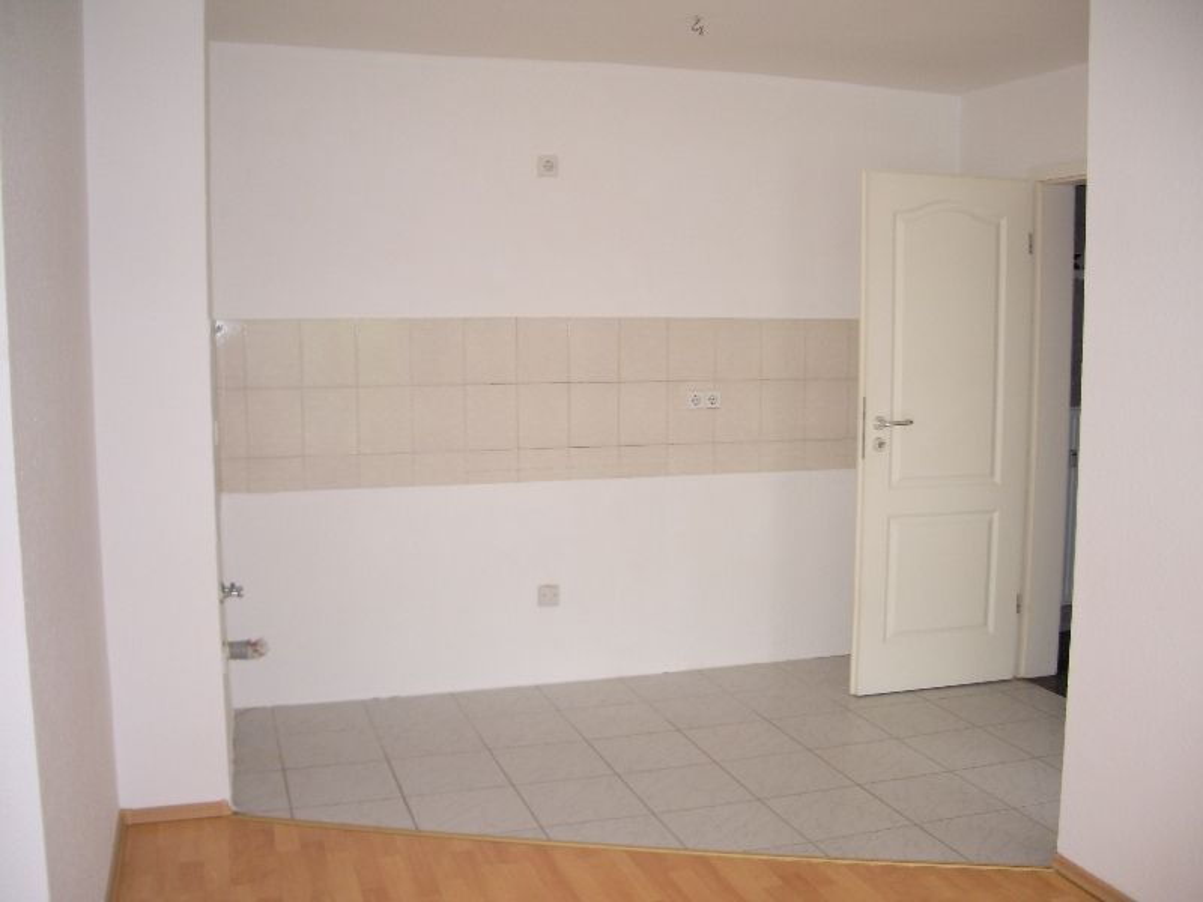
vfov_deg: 40.7
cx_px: 602
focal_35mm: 35
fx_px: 1216
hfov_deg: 52.6
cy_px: 451
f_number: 2.6
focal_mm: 5.8
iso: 80
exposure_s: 1/40
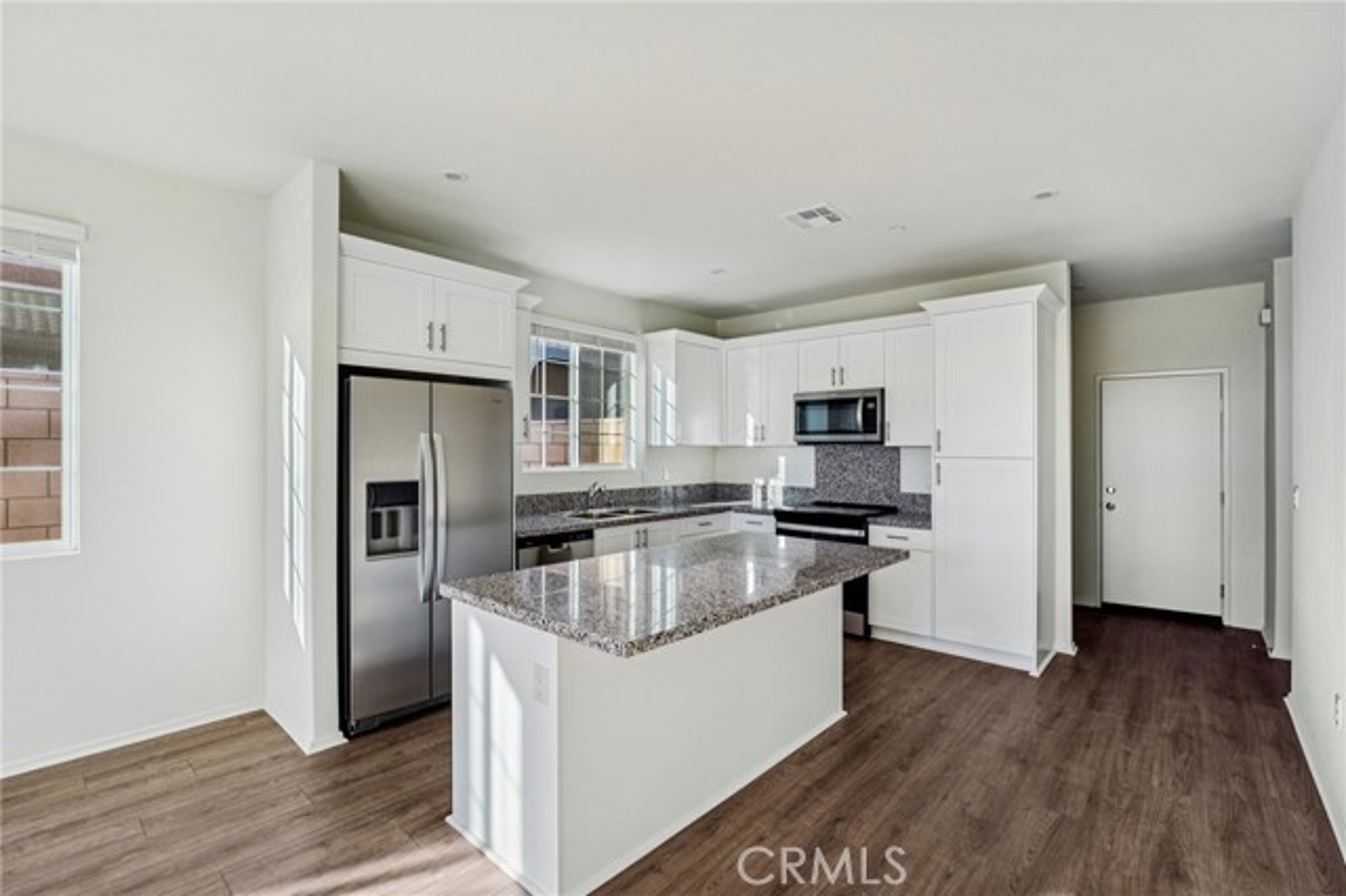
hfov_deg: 98.6
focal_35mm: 16
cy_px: 448
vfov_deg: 75.4
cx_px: 673
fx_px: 579
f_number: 8
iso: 100
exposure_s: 1/80
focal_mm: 15.5
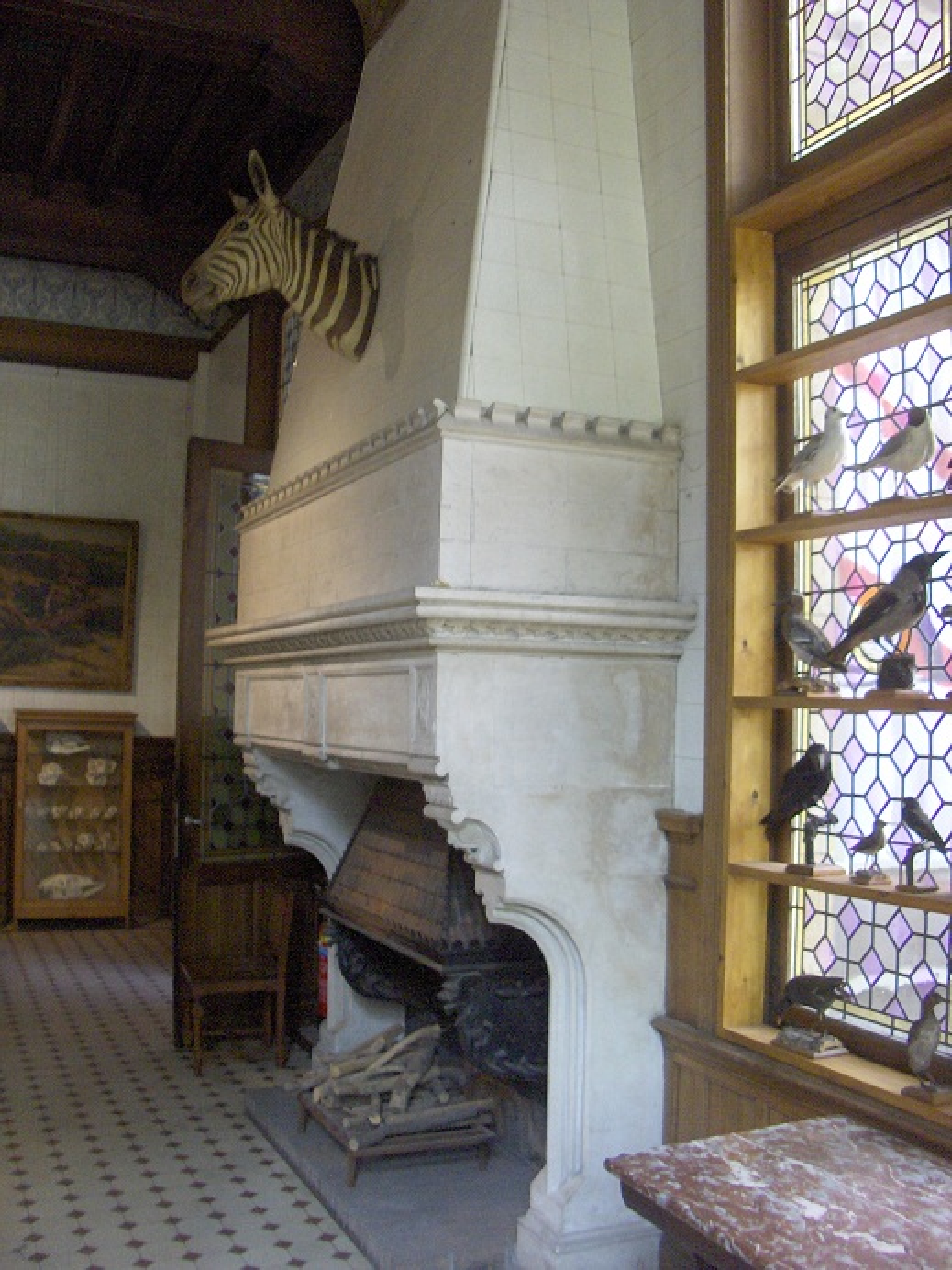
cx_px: 476
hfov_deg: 40.7
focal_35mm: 35
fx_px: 1283
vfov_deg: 52.6
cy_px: 635
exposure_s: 1/30
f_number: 2.6
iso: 200
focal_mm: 5.8
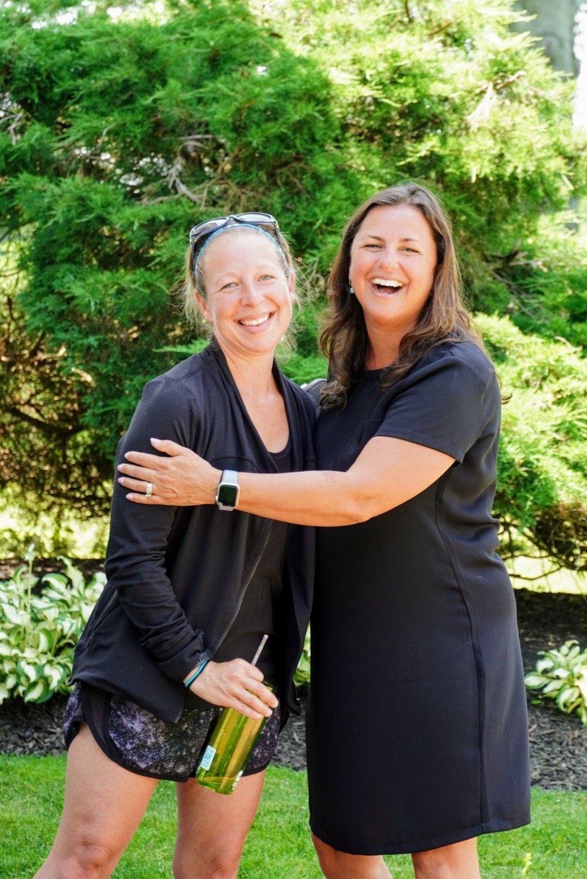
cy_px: 416
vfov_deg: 16.7
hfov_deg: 11.2
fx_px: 2994
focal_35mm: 123
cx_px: 310
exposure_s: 1/160
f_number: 5.6
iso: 500
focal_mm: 75
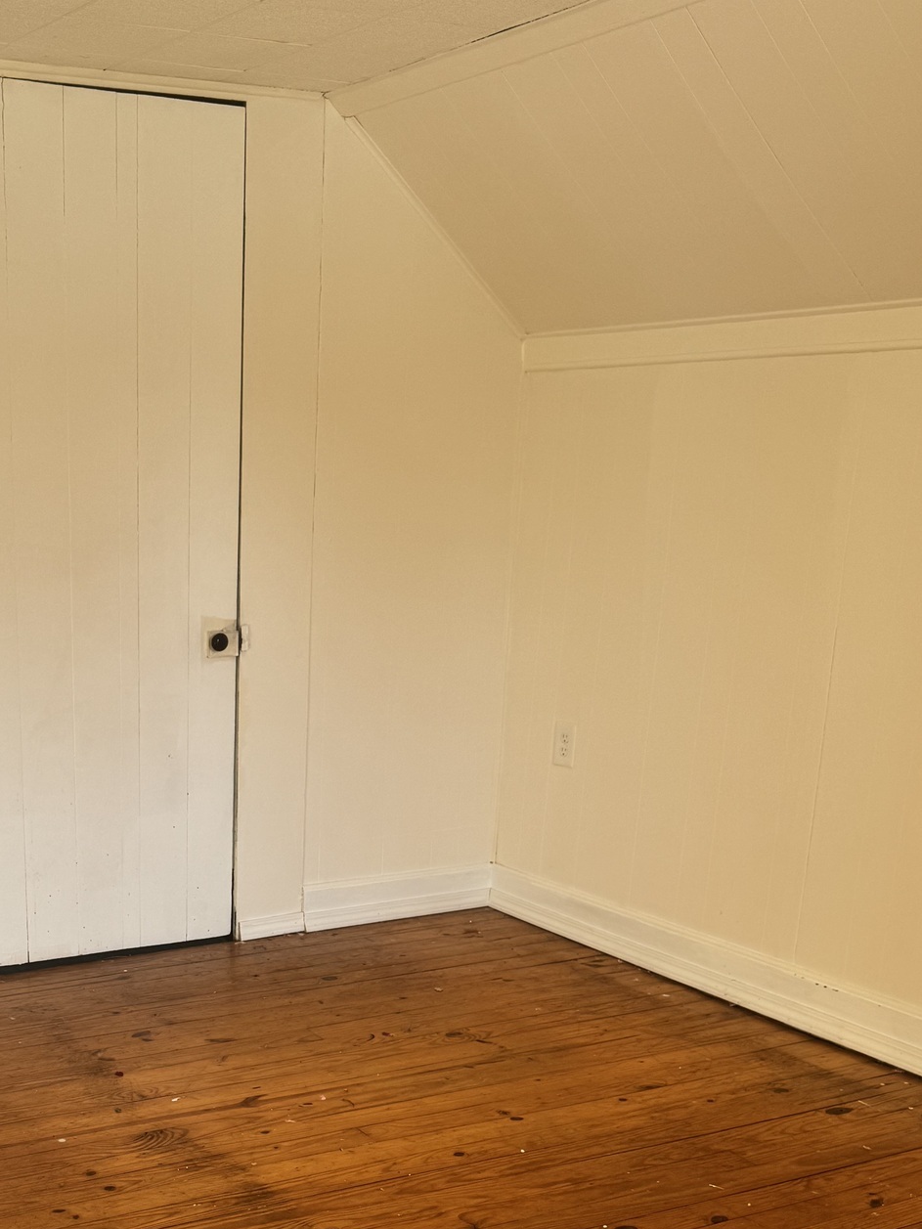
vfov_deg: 41.3
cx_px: 172
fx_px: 1562
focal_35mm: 44
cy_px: 969
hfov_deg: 31.9
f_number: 1.78
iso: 80
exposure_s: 1/121
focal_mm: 6.76
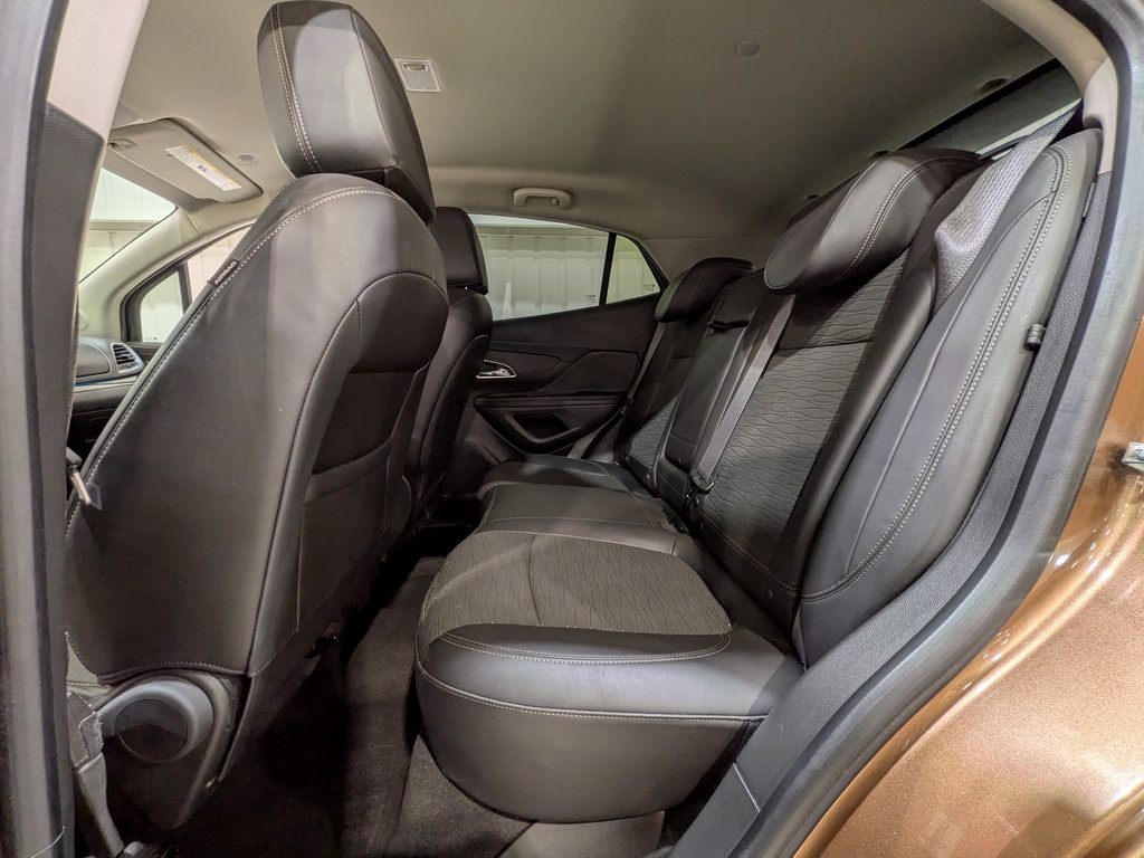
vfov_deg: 85.7
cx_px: 572
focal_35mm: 14
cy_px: 429
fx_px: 463
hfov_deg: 102.1
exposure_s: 1/24
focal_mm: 1.83
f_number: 2.2
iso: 71
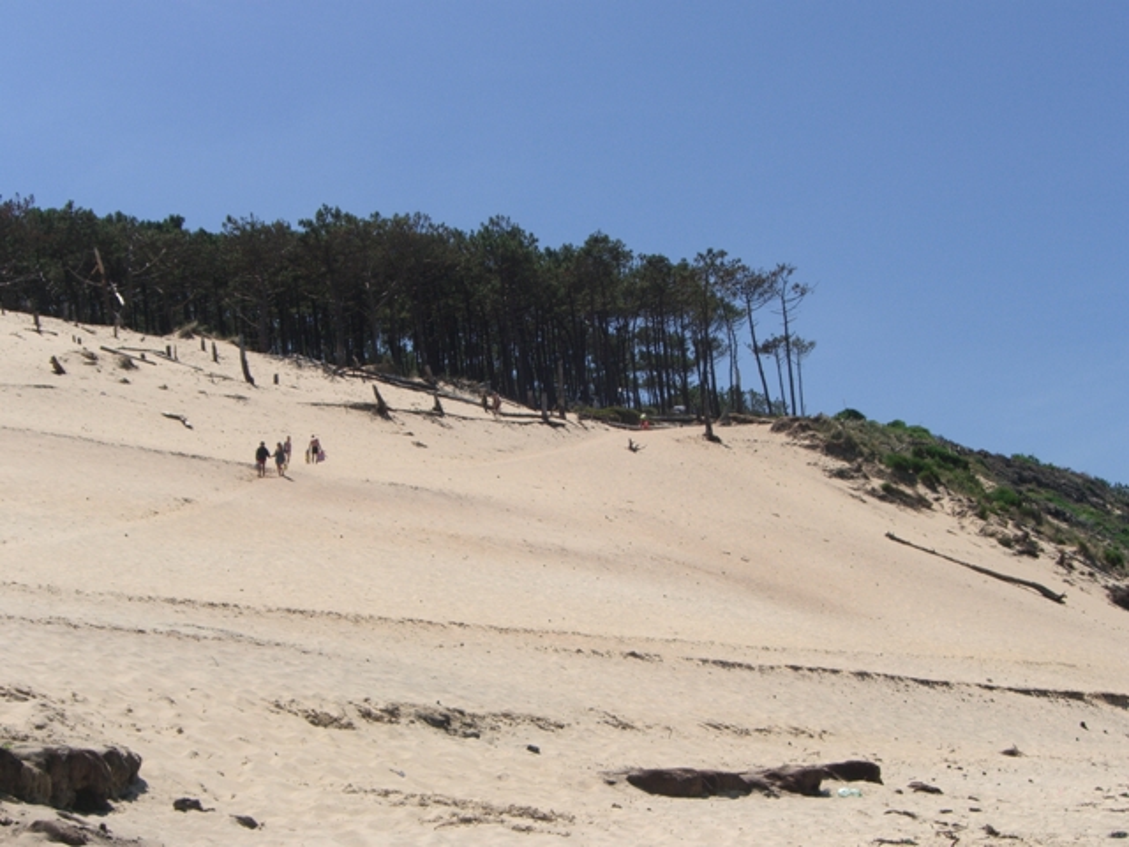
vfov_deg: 25.7
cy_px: 424
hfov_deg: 33.8
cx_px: 564
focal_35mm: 57
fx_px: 1859
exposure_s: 1/800
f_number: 5
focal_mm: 11.8
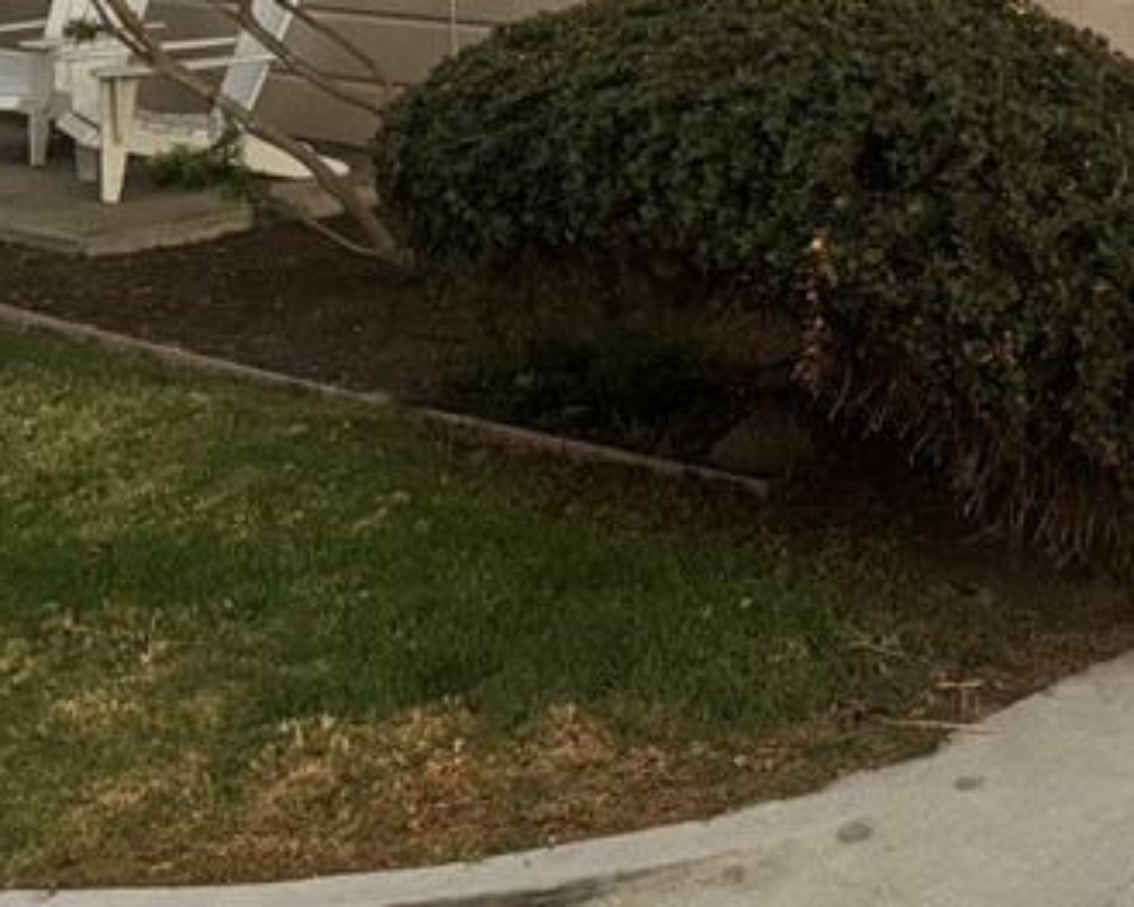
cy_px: -28
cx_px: 1255
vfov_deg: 20.2
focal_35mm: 73
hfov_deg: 24.3
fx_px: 2449
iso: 800
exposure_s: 1/60
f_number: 1.78
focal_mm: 6.76
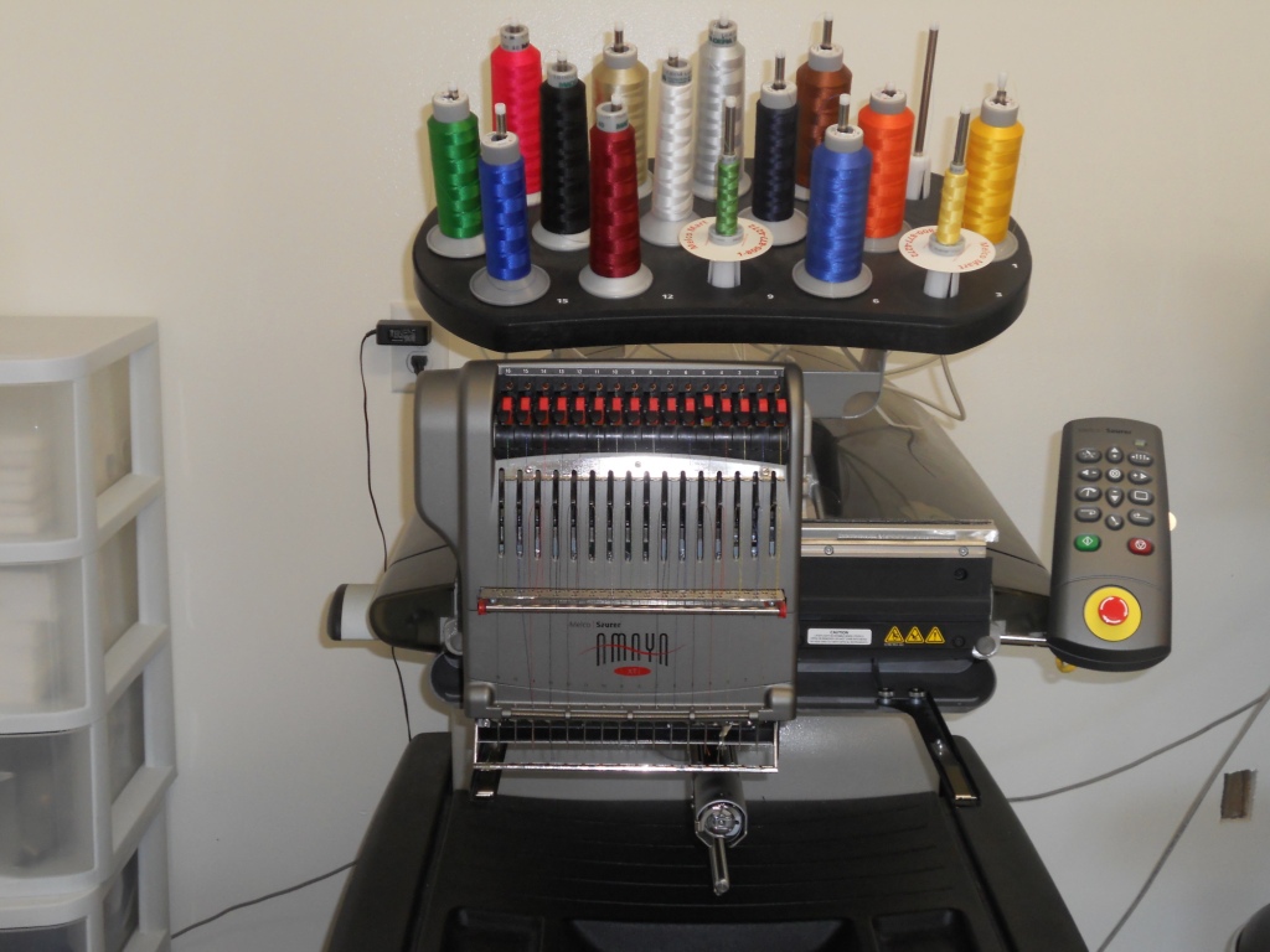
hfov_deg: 41.2
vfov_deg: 31.5
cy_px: 476
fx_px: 1688
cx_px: 635
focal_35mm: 46
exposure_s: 1/30
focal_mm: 8.2
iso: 200
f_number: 4.3
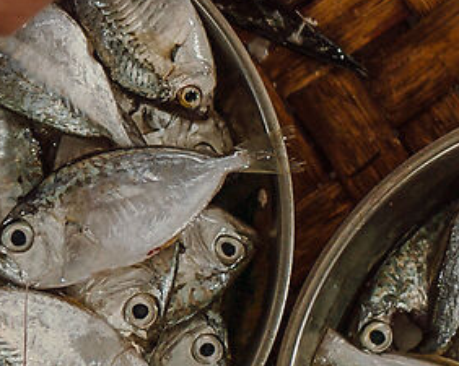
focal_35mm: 280
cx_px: -452
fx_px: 3800
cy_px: 368
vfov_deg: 5.5
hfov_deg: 6.7
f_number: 1.4
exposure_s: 1/250
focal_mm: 35
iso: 250
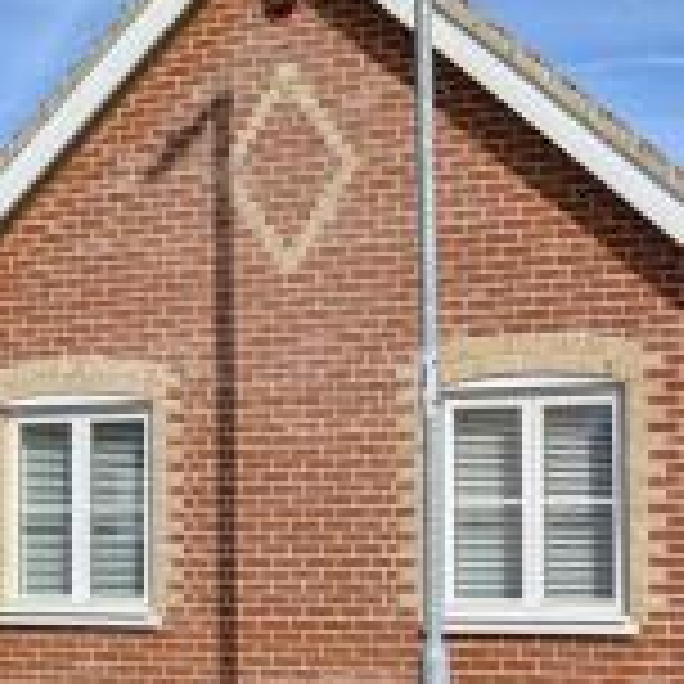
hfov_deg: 27.9
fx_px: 1319
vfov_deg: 28.9
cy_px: 448
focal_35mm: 59
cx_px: 623
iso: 18
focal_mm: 6.9
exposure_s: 1/1603
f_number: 1.68
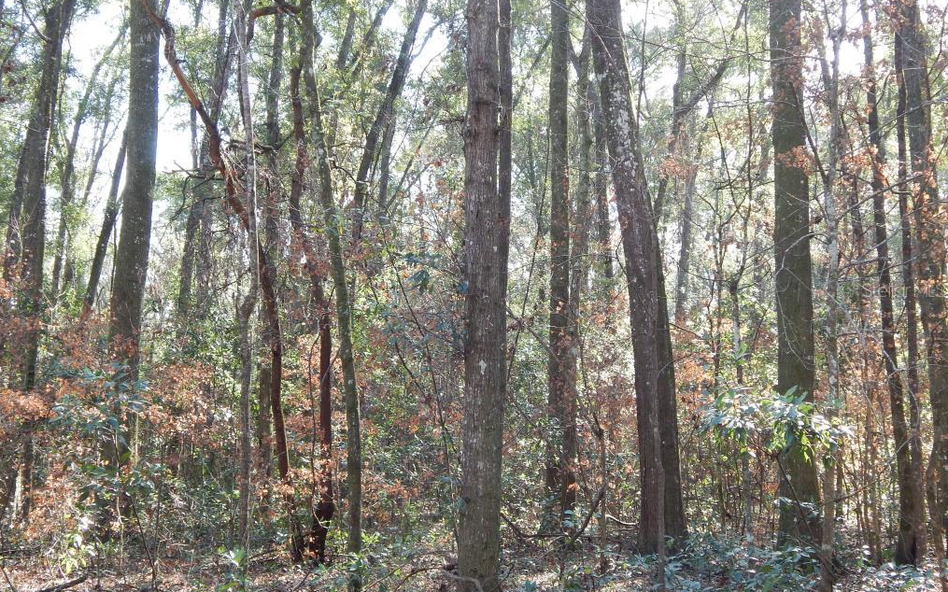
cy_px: 289
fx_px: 1188
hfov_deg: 43.5
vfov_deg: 28.0
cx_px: 472
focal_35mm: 46
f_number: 3.6
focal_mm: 7.7
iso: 125
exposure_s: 1/50
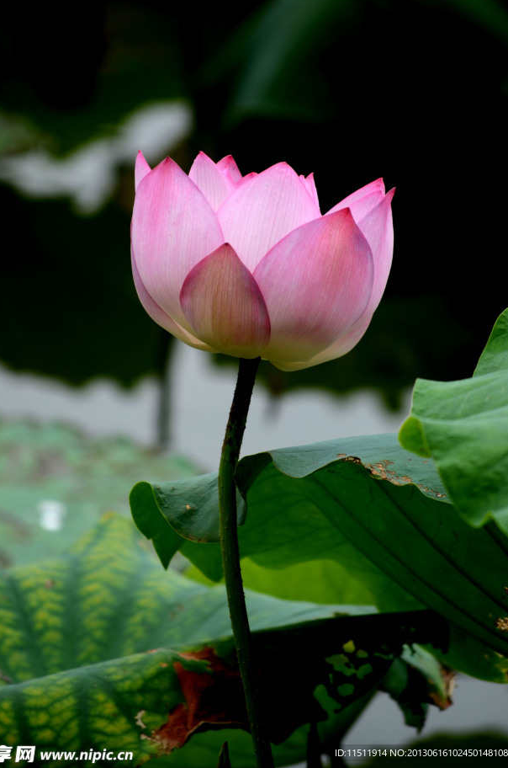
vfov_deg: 6.1
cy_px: 339
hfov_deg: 4.1
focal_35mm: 337
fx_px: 7165
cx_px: 241
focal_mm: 200
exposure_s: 1/160
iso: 100
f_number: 6.3
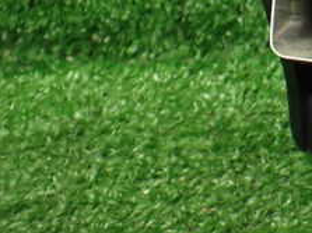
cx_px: 396
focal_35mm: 86
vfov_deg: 16.6
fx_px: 775
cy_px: -32
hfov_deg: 20.9
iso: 800
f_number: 2.4
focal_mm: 5.79
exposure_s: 1/125
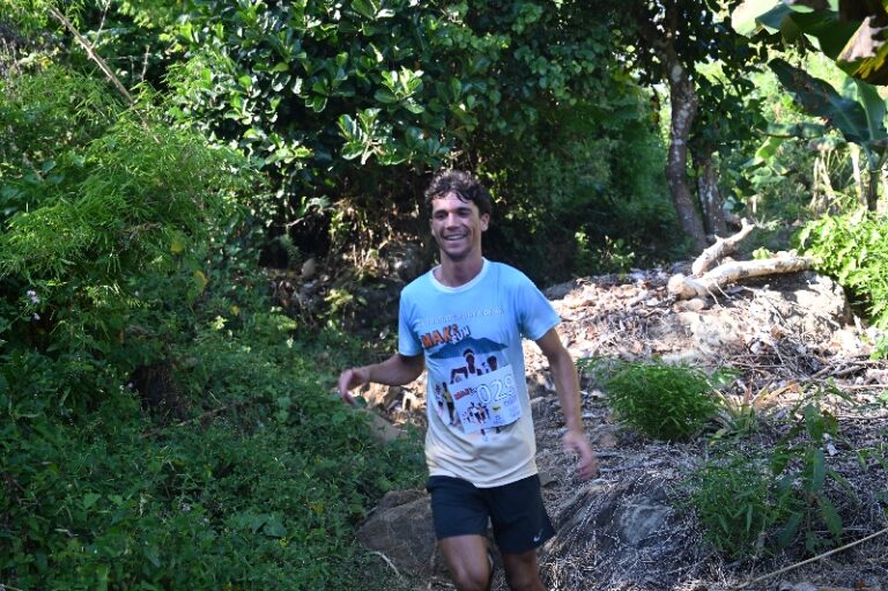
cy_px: 296
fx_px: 937
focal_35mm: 38
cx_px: 444
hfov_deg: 50.7
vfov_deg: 35.0
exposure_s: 1/250
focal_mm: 38
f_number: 4
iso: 360
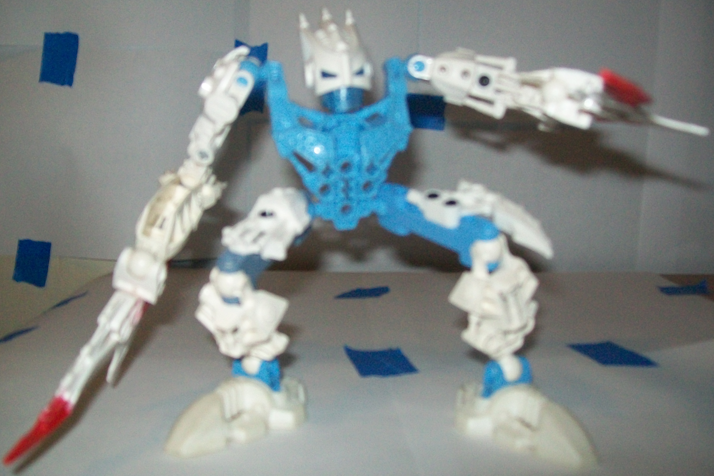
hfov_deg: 50.7
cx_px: 355
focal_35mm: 38
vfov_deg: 35.0
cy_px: 223
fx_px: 754
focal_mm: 6
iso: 200
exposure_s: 1/125
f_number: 2.7
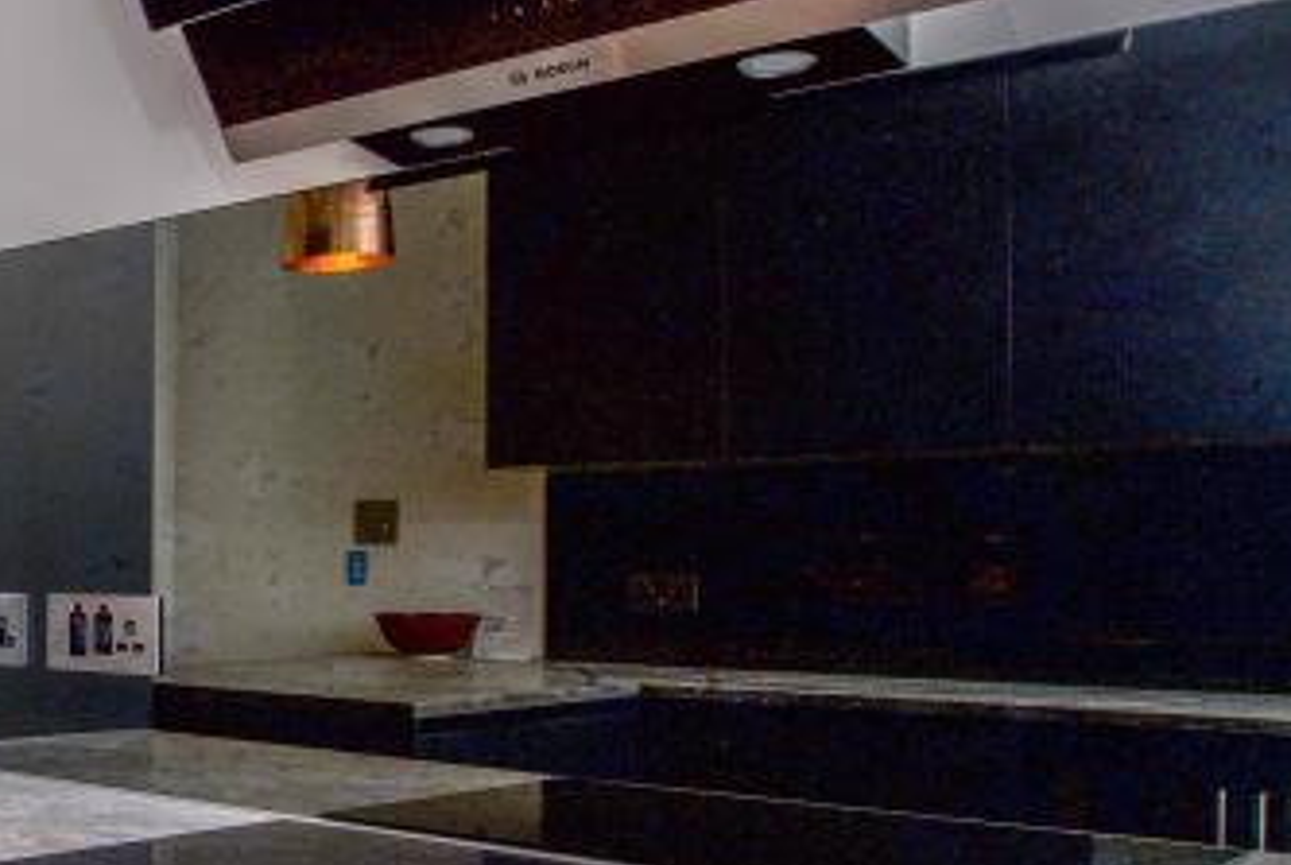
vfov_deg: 31.1
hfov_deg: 30.7
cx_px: -535
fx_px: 1544
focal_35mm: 43
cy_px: 547
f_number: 9
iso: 250
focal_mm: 14
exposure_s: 1/60
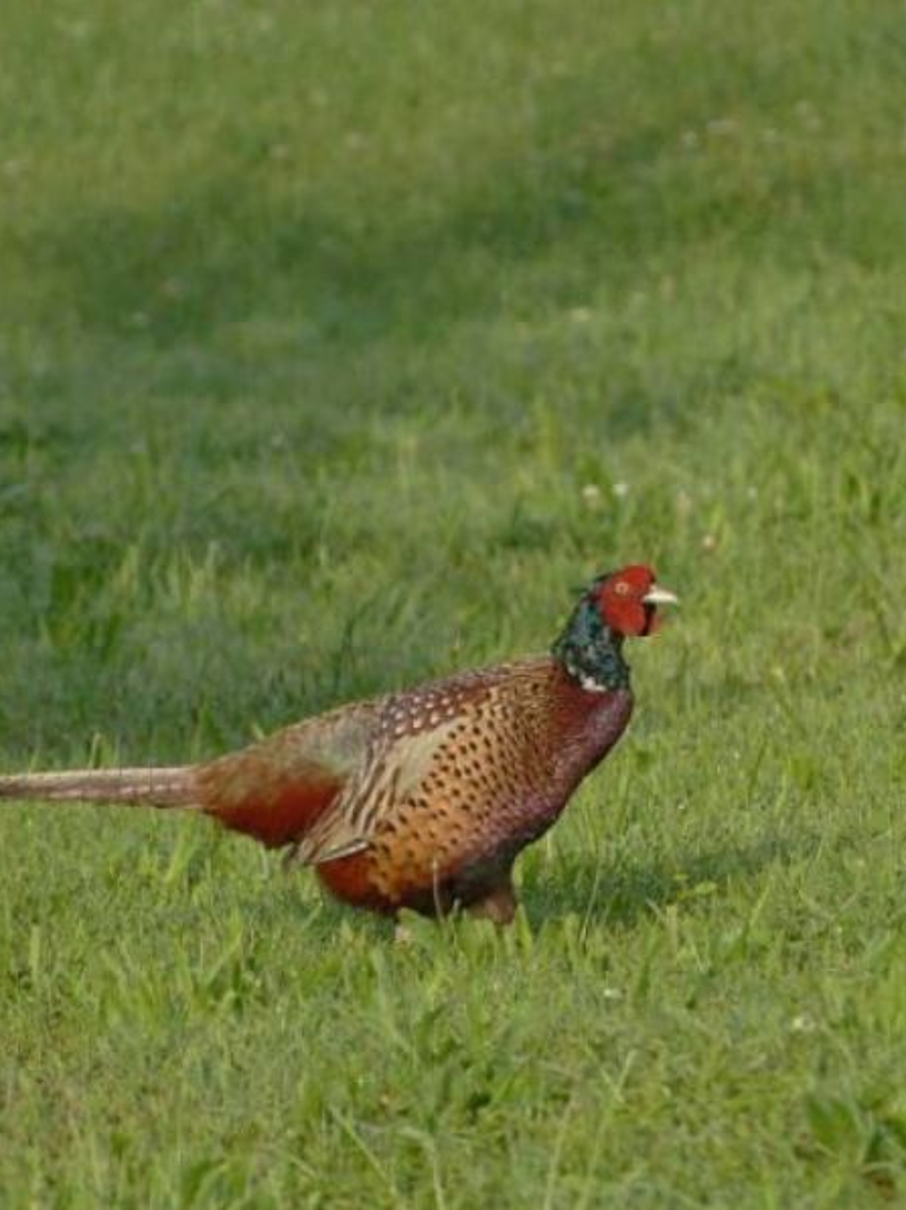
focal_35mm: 804
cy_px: 605
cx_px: 353
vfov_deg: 2.5
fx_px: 28087
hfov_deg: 1.8
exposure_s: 1/320
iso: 100
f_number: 5.6
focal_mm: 300
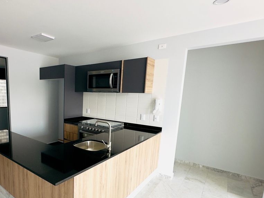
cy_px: 122
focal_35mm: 22
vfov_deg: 60.4
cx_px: 81
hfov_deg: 73.2
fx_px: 168
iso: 50
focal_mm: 2.22
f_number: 2.2
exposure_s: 1/99
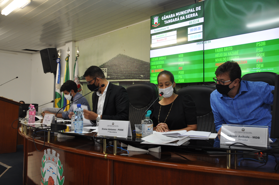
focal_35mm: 36
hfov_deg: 53.2
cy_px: 92
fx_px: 279
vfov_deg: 36.8
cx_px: 140
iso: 400
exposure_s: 1/25
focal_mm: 24
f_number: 5
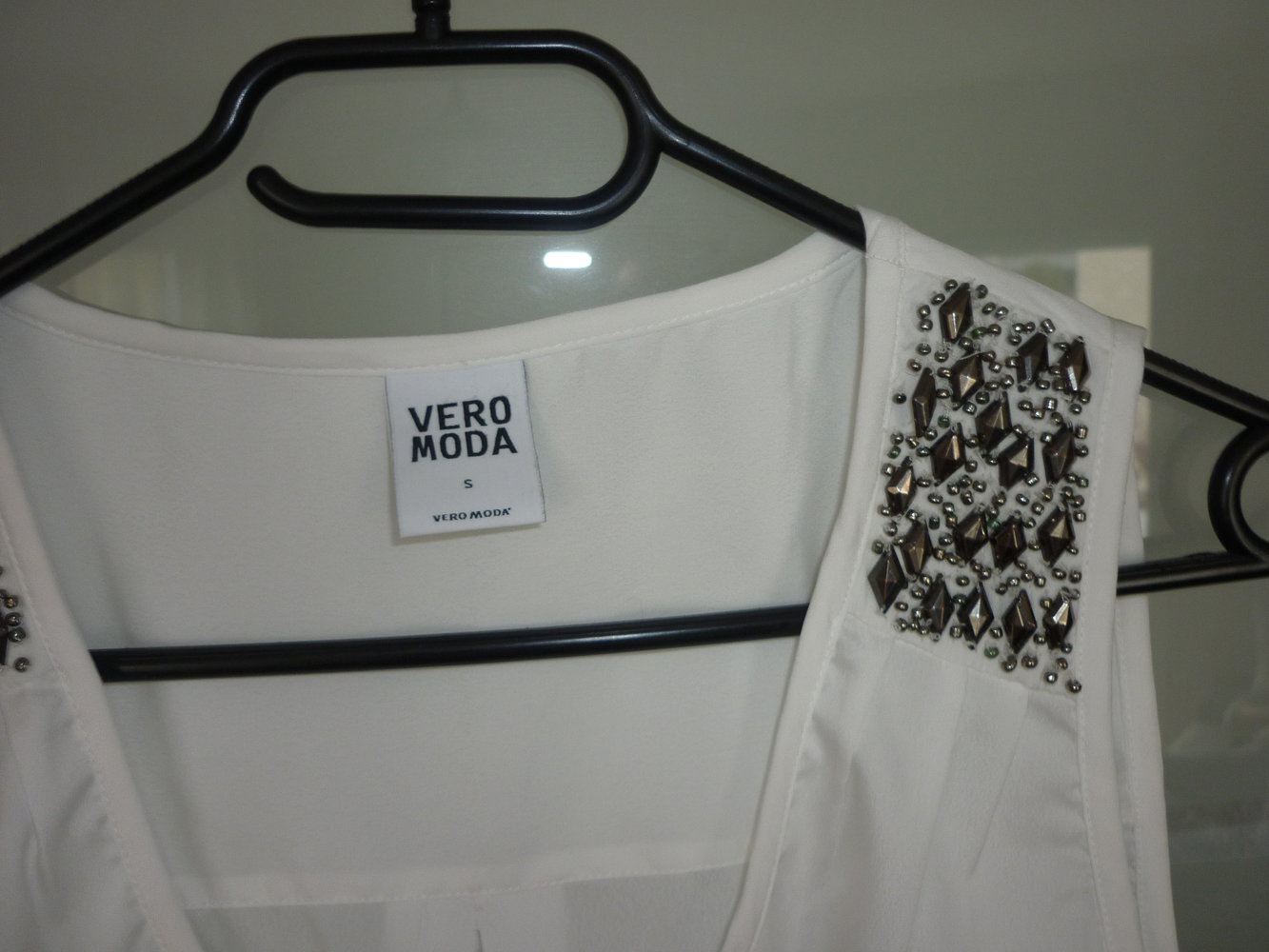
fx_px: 1210
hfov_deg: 55.3
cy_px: 476
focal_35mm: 33
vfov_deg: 43.0
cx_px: 634
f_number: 2.8
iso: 100
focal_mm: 5.5
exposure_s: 1/30
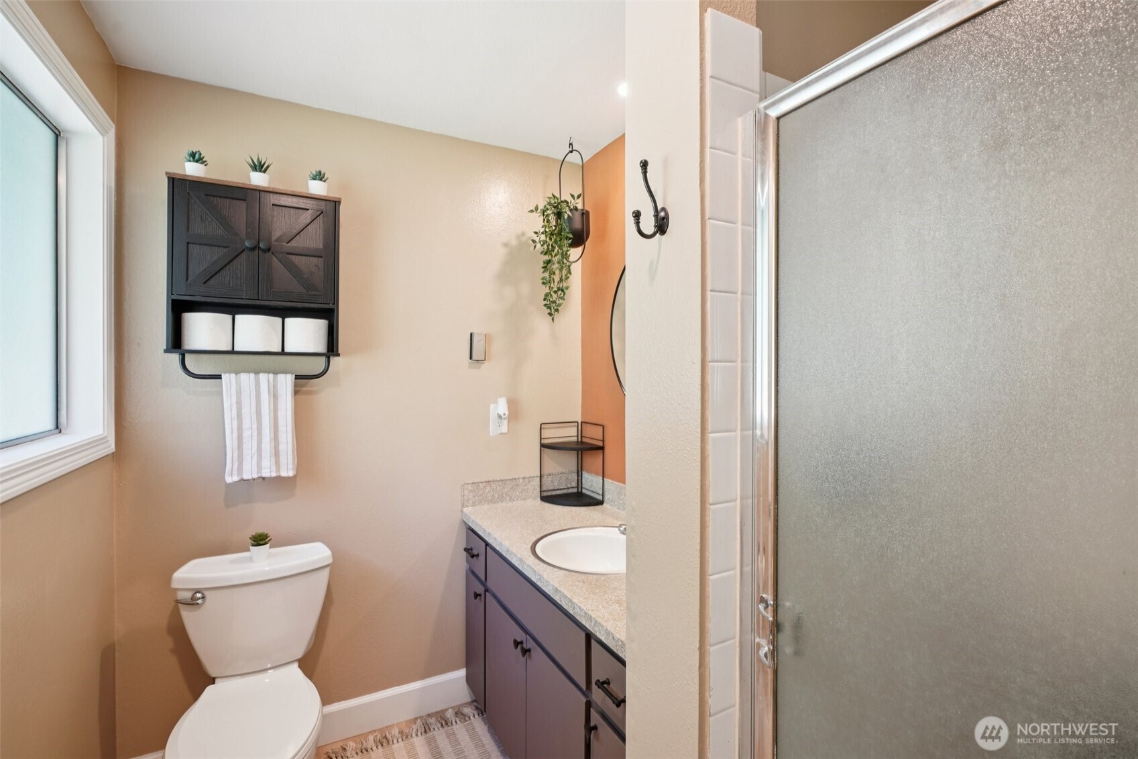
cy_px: 380
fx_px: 506
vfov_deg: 73.7
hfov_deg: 96.7
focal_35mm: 16
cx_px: 569
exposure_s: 1/10
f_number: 8
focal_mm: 16
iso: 400
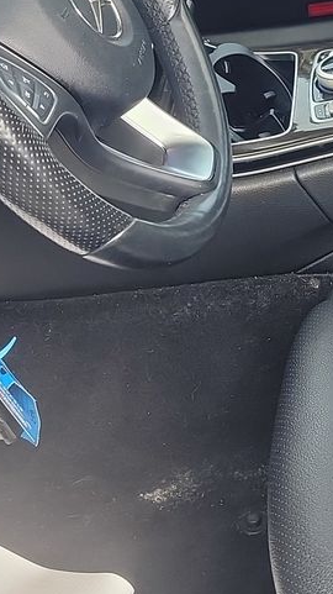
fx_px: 1368
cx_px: 379
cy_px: 156
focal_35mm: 87
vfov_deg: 24.2
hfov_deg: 13.6
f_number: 1.8
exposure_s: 1/119
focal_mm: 6.7
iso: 79
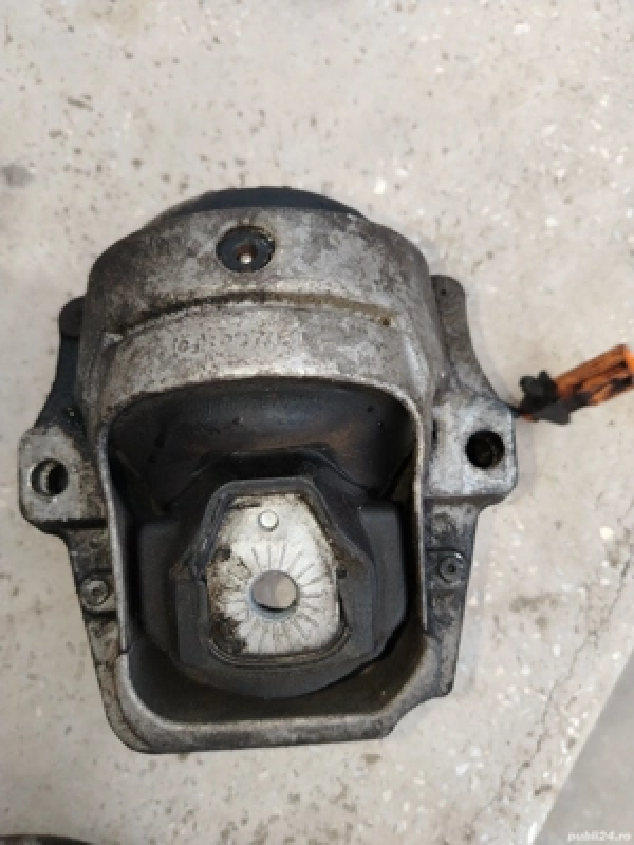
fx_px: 586
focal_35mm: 24
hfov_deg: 56.8
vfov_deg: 71.6
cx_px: 317
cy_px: 422
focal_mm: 5.25
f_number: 1.75
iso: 594
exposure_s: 1/50
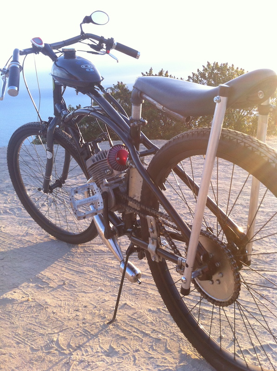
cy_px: 186
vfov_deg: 52.7
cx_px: 138
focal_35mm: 35
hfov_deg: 40.6
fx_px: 374
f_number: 2.8
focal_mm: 3.85
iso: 100
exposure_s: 1/120
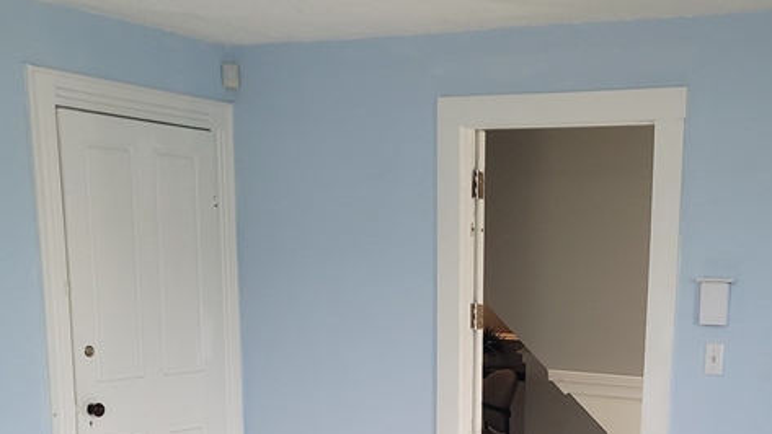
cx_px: 548
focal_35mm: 59
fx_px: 1208
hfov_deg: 34.9
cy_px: 535
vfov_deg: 19.1
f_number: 1.8
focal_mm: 7
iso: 50
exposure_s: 1/60
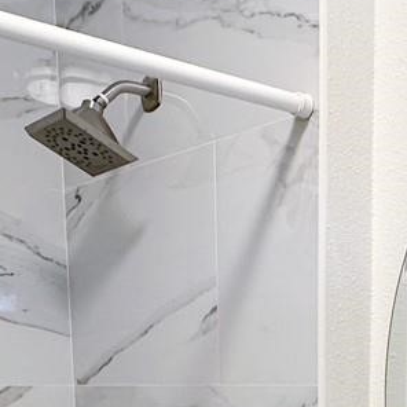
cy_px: 562
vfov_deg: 22.4
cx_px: 319
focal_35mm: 67
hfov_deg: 25.3
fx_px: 891
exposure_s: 1/120
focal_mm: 2.22
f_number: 2.2
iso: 200
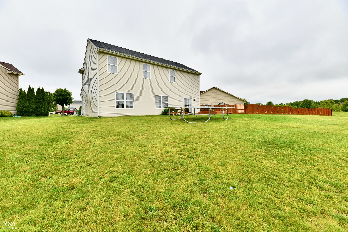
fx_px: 135
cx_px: 174
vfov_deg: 81.2
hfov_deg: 104.3
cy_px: 116
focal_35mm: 14
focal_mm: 14
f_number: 11
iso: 640
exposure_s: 1/500
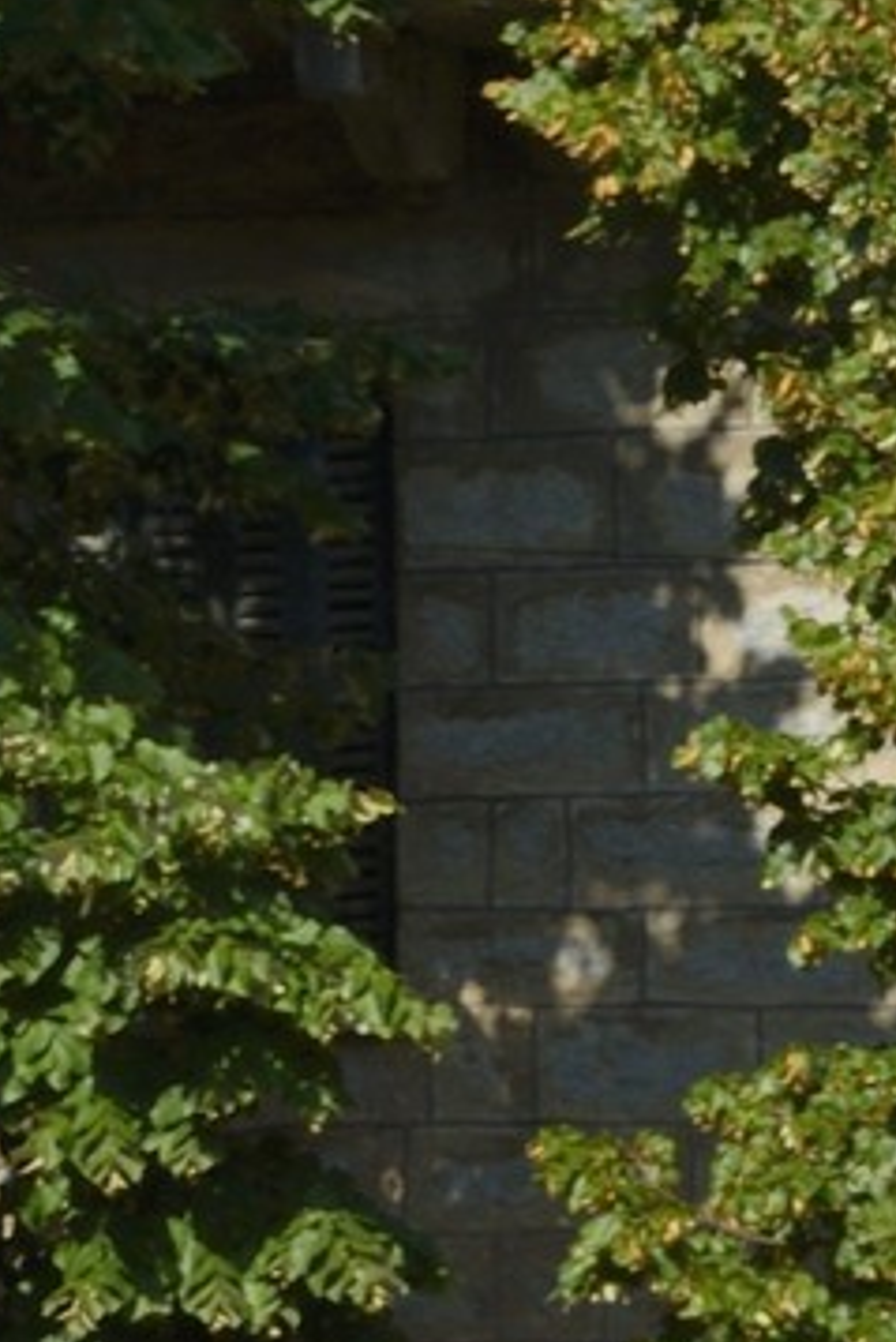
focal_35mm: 518
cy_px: 2988
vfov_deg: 3.9
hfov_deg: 2.7
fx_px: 19318
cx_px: 982
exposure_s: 1/320
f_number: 18
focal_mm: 116
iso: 400
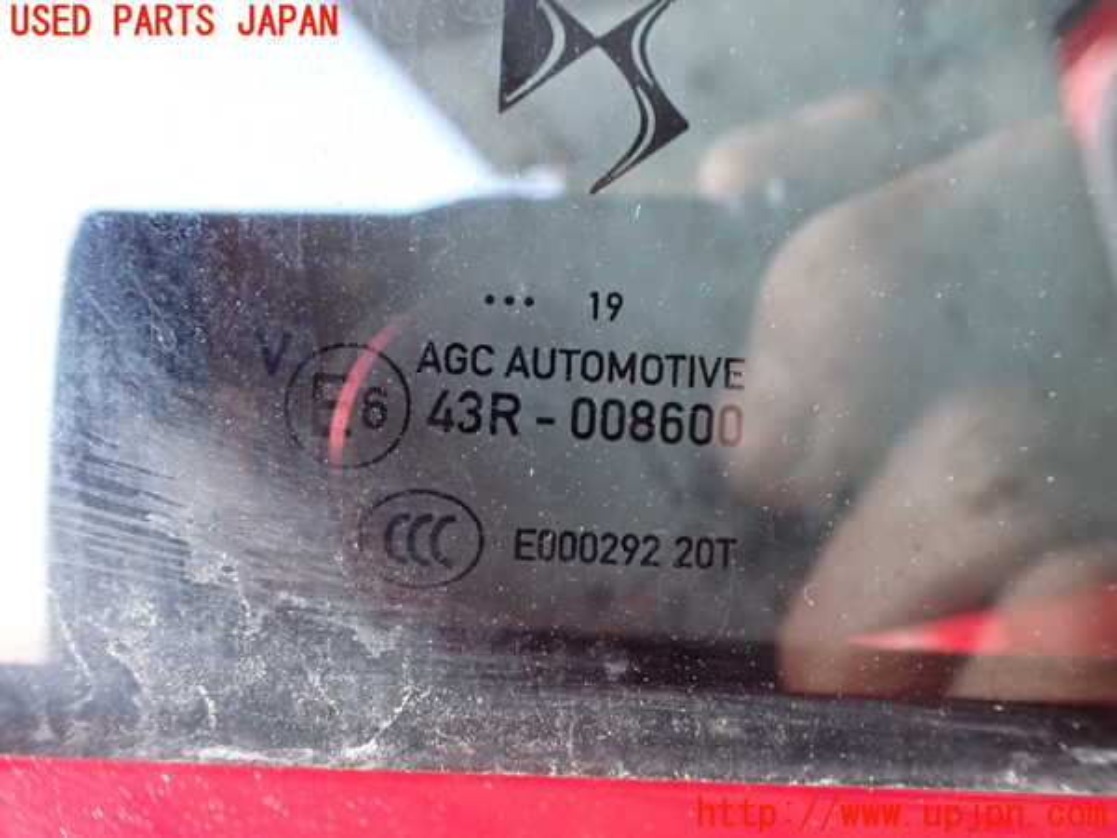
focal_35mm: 30
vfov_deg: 46.8
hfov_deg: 60.0
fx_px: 968
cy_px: 419
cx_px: 558
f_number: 2.3
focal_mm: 5.4
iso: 800
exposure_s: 1/60
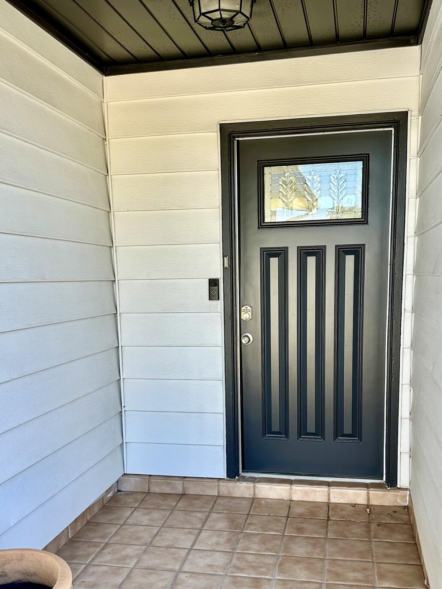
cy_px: 366
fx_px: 596
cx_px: 236
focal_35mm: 35
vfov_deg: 52.1
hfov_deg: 40.7
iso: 80
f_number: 1.78
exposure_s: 1/376
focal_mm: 6.86
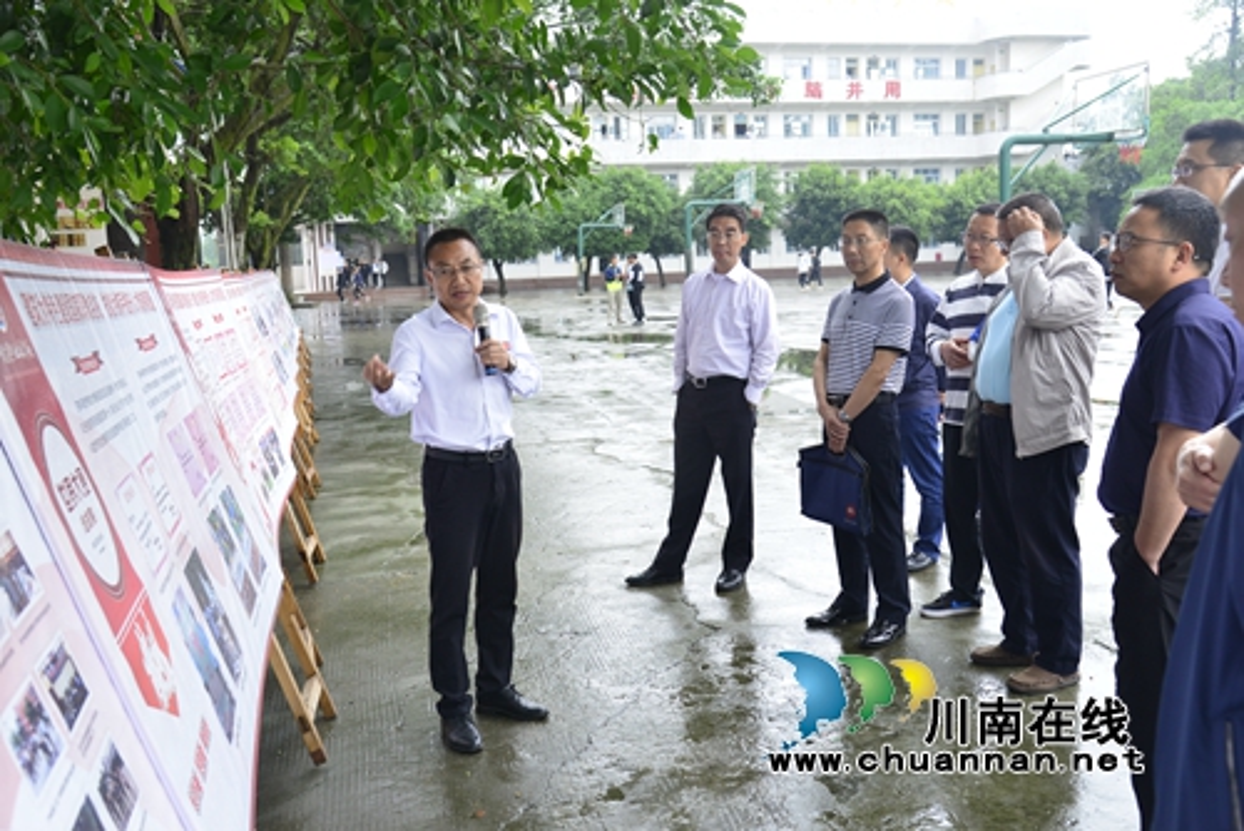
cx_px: 622
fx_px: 1106
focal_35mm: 32
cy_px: 416
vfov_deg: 41.2
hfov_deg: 58.7
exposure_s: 1/50
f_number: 6.3
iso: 800
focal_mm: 32
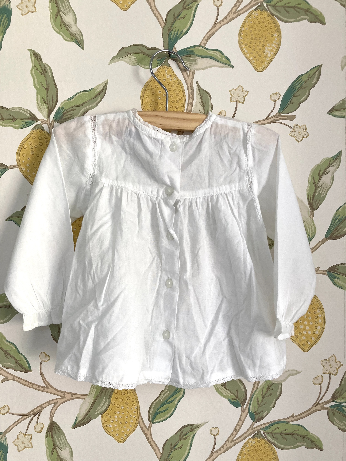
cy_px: 230
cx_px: 173
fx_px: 373
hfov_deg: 49.7
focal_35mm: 28
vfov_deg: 63.4
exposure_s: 1/114
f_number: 1.8
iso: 80
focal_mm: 3.99
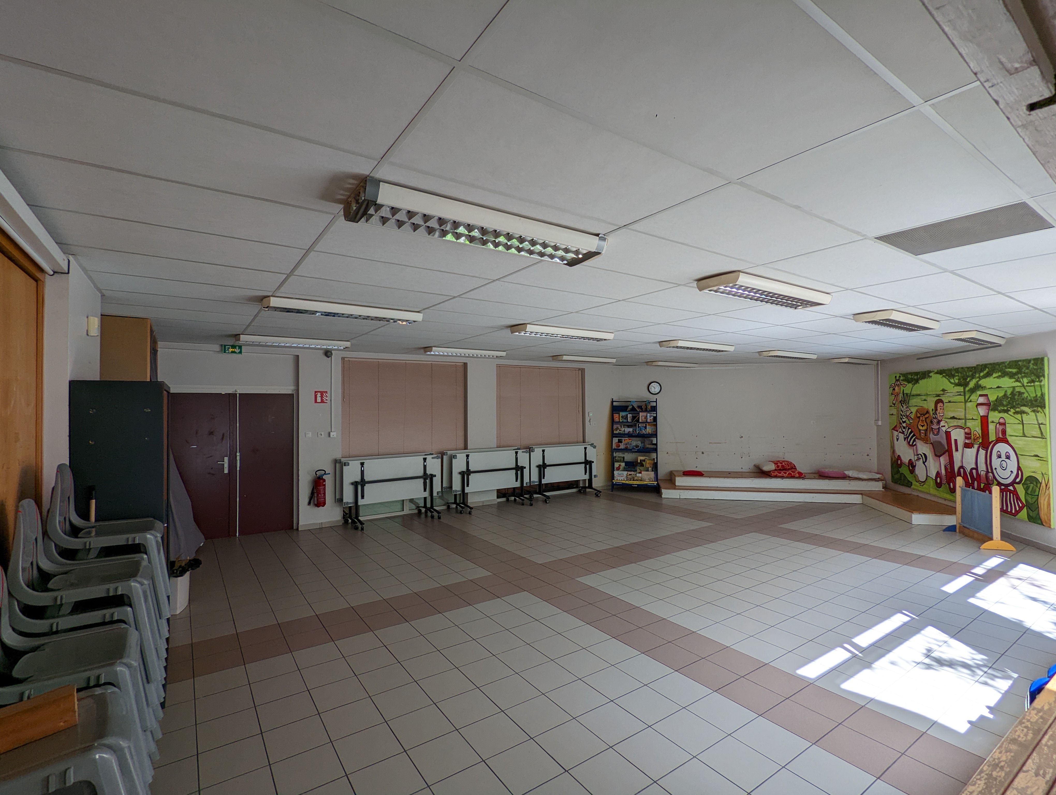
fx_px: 489
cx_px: 528
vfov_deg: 78.2
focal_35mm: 16
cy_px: 398
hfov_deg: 94.4
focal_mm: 2.35
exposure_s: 1/148
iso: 43
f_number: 2.2
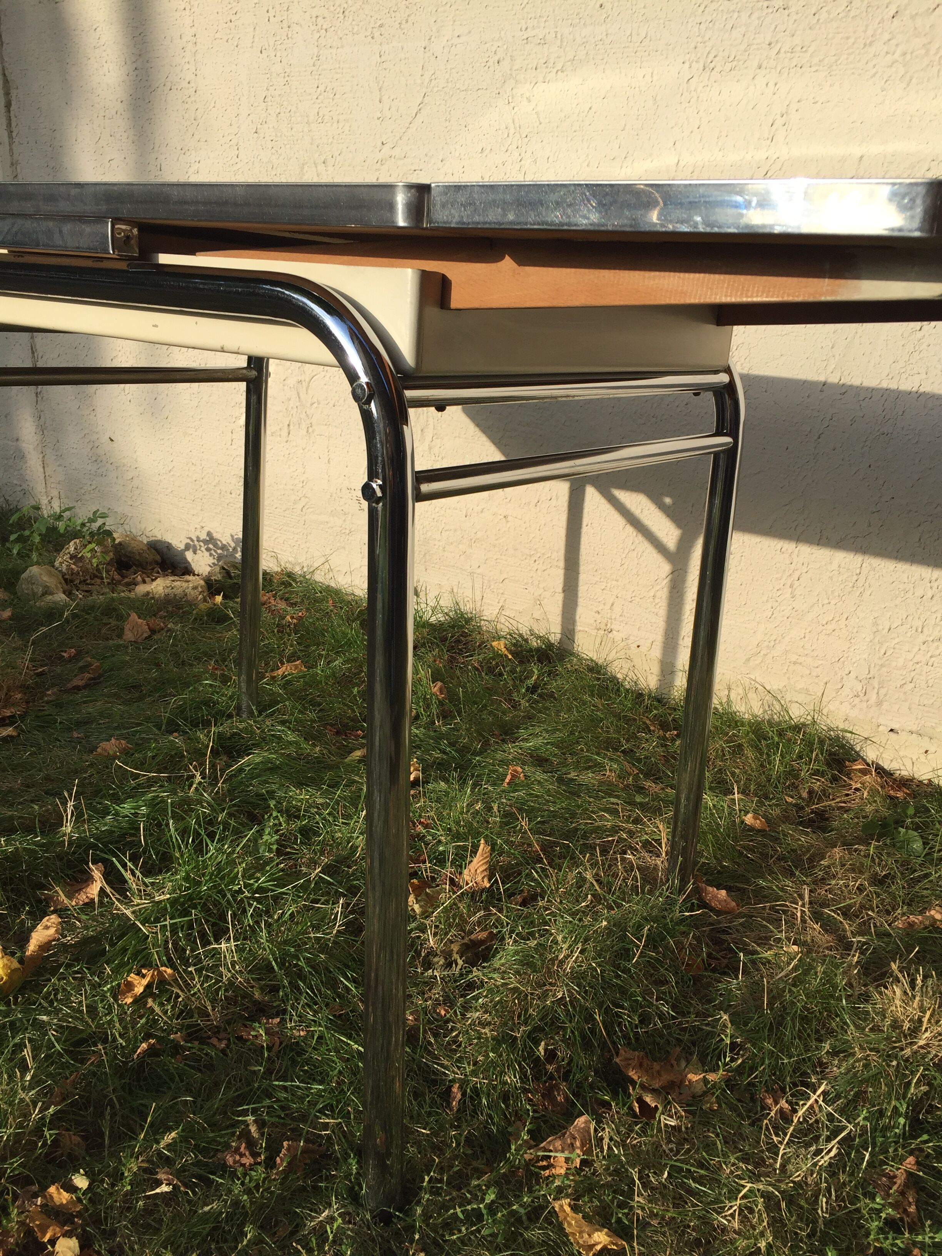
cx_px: 471
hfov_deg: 48.2
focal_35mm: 29
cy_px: 628
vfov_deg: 61.7
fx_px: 1052
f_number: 2.2
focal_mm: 4.15
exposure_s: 1/1364
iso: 32
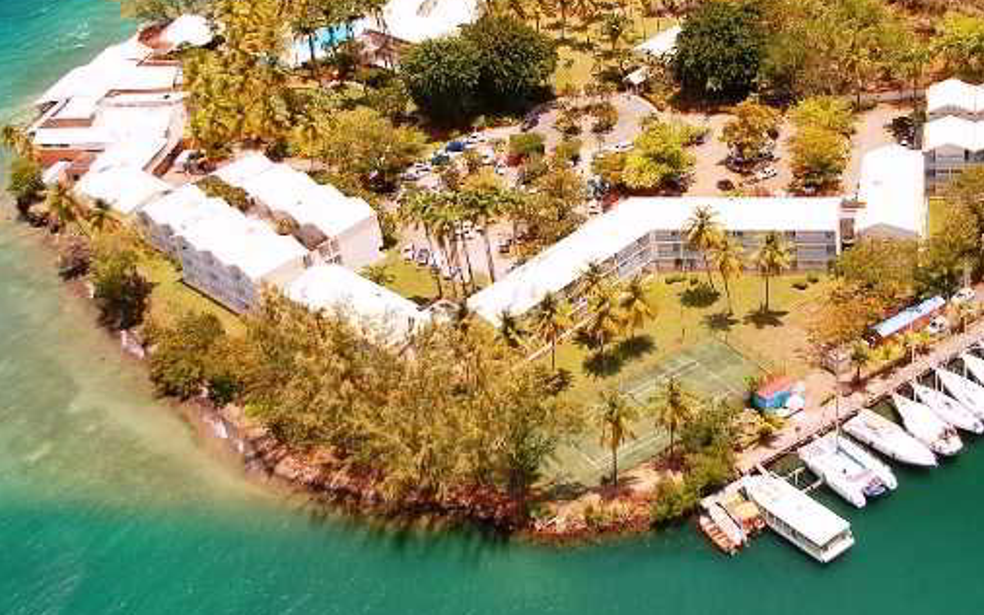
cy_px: 162
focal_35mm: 58
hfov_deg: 35.0
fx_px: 1555
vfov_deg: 22.2
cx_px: 587
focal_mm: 24
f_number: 7.1
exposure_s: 1/200
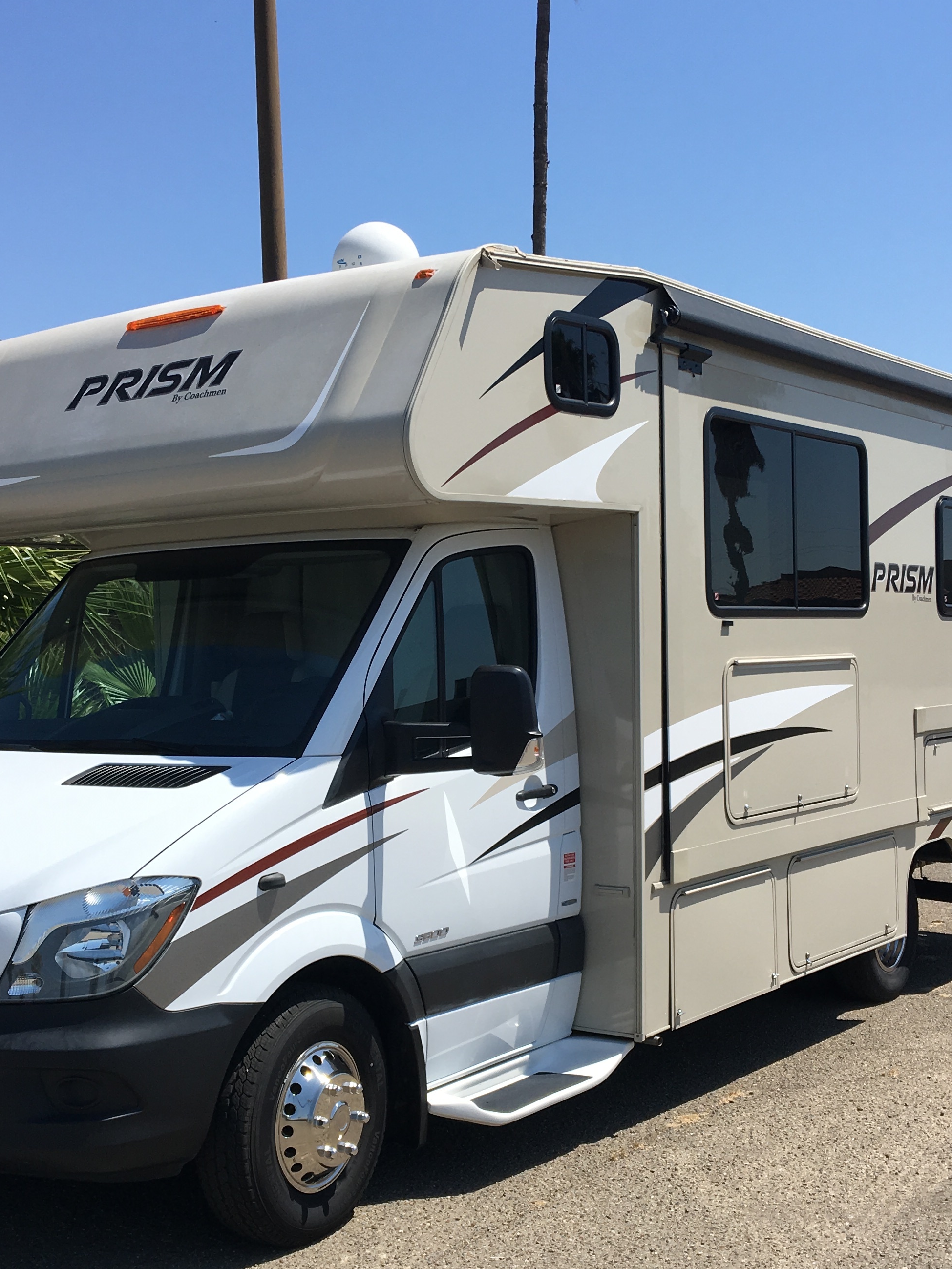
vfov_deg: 42.0
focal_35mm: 45
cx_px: 401
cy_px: 723
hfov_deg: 32.1
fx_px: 1650
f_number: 2.2
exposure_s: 1/1832
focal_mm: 4.15
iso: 25
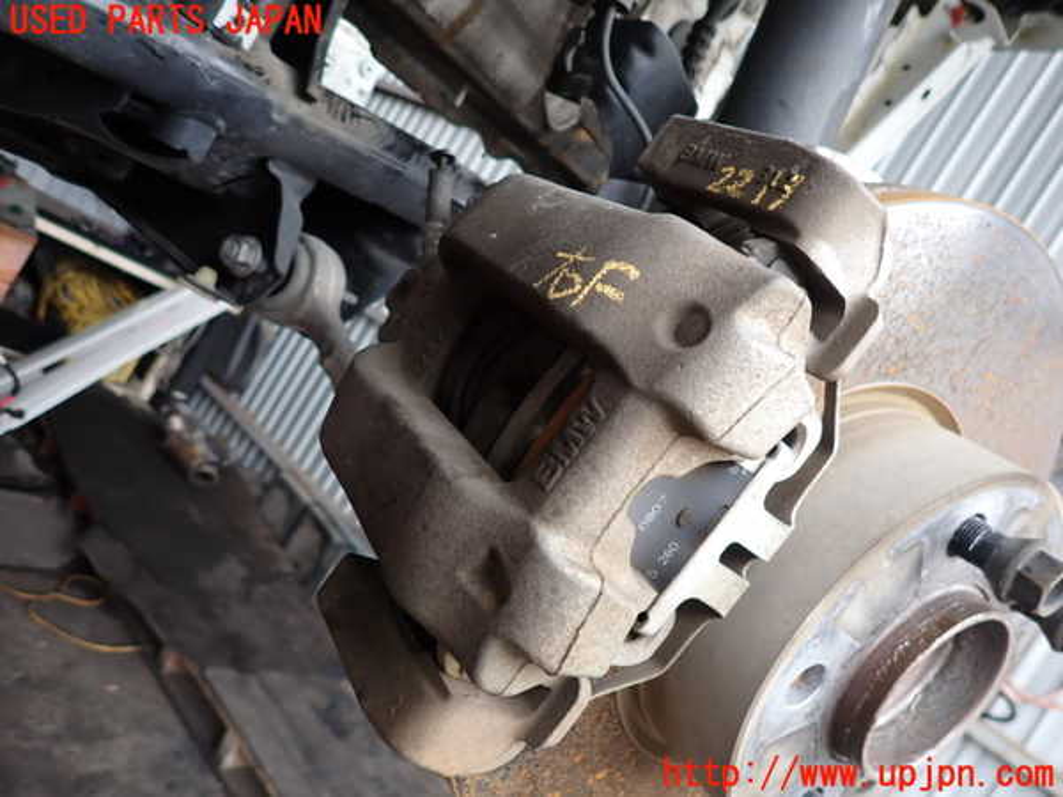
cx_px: 532
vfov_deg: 54.9
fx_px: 768
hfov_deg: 69.4
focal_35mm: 25
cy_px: 398
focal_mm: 4.5
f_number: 2
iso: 100
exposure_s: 1/80
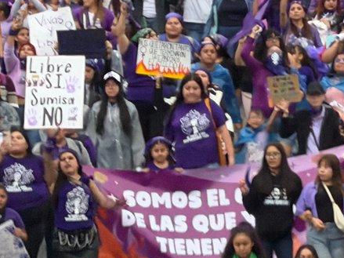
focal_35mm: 547
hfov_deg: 3.6
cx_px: 370
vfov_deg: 2.7
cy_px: -49
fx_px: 5434
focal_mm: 16.89
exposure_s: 1/75
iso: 500
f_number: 2.8
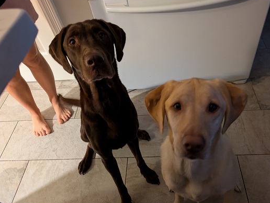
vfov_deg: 49.8
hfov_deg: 63.3
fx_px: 219
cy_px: 106
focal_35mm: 28
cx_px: 147
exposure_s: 1/24
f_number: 1.89
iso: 545
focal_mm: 5.43
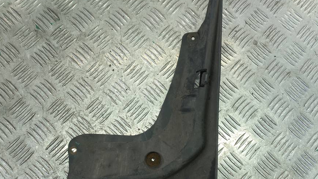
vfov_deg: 36.2
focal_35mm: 32
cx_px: 170
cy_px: 124
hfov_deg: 61.0
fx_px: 270
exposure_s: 1/50
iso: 50
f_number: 1.8
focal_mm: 4.6
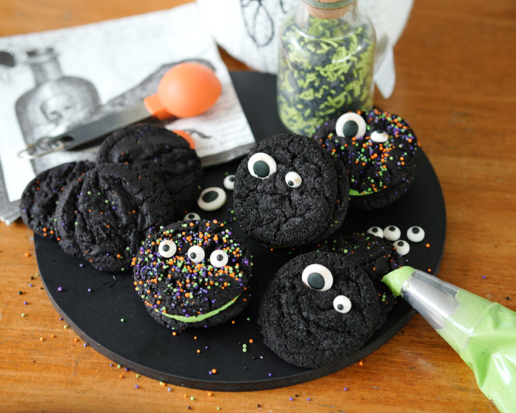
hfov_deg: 20.2
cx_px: 278
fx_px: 1451
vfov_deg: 16.2
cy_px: 206
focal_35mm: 95
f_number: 2.2
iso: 100
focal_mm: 56
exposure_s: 1/13
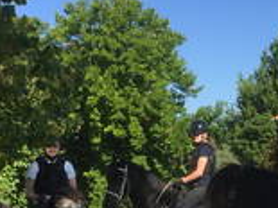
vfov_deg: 19.4
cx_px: 213
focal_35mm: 75
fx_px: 602
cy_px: 176
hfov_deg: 25.6
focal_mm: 4.15
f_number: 2.2
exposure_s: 1/1721
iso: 32
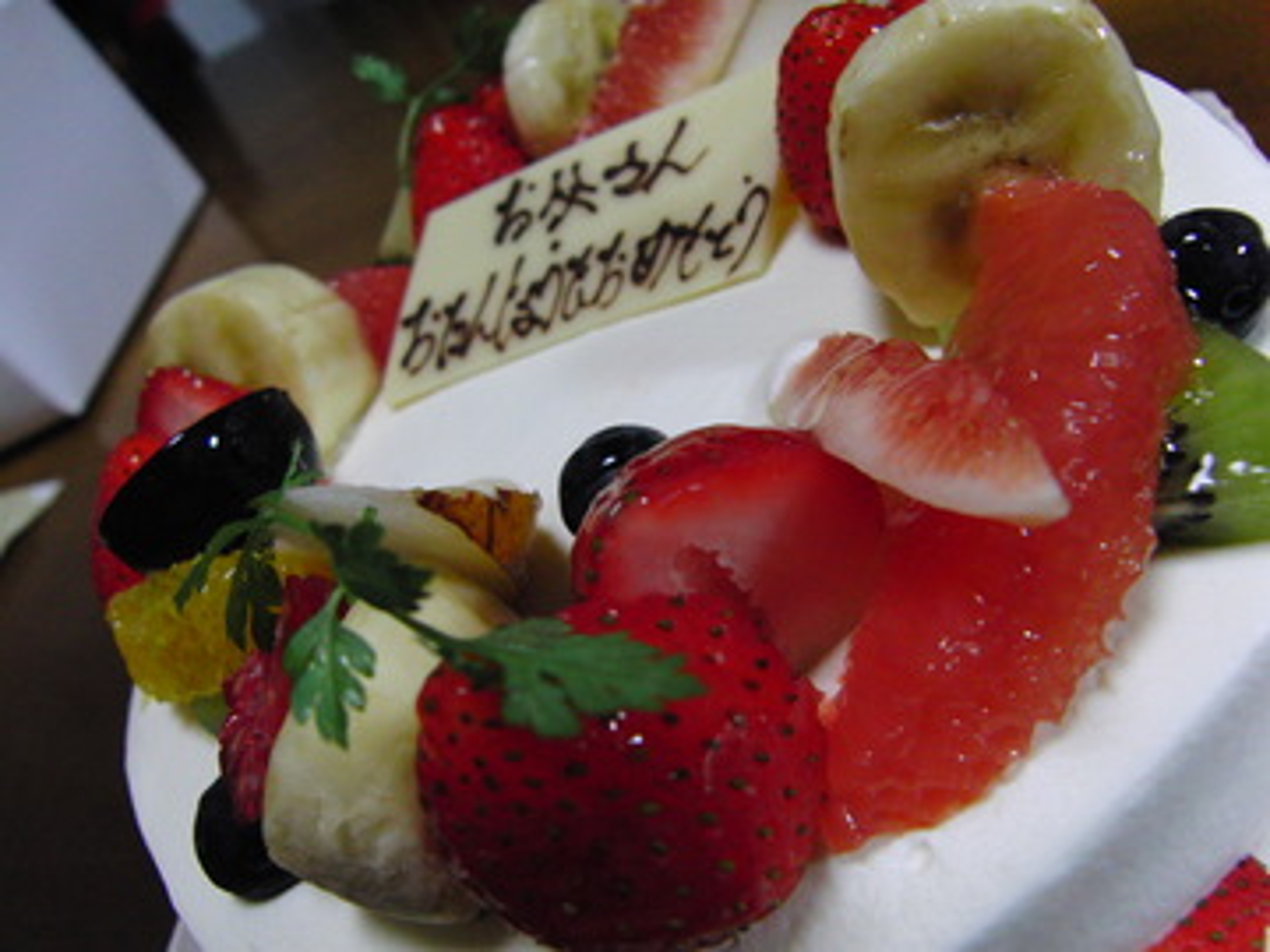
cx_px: 635
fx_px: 954
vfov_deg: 53.1
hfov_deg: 67.3
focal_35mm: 26
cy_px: 476
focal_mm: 4.6
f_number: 2.8
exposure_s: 1/60
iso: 400
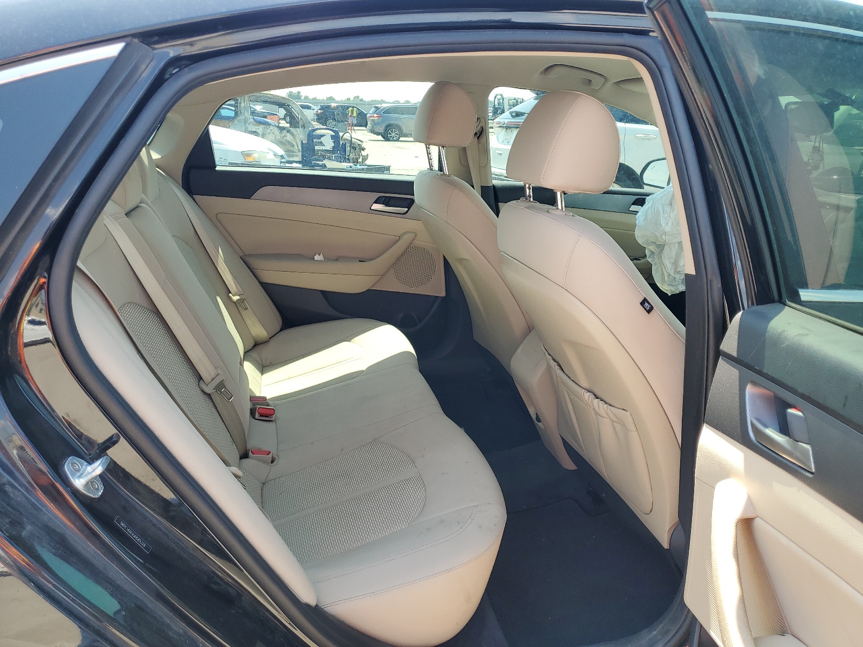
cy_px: 324
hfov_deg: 67.3
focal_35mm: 26
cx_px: 432
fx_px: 648
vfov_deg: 53.1
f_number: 1.5
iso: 50
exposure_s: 1/417
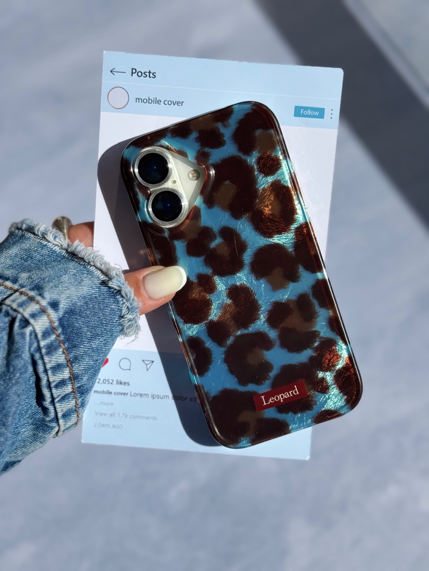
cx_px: 214
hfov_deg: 30.3
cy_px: 286
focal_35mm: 48
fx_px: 793
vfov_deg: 39.7
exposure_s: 1/4975
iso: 64
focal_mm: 6.76
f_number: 1.78
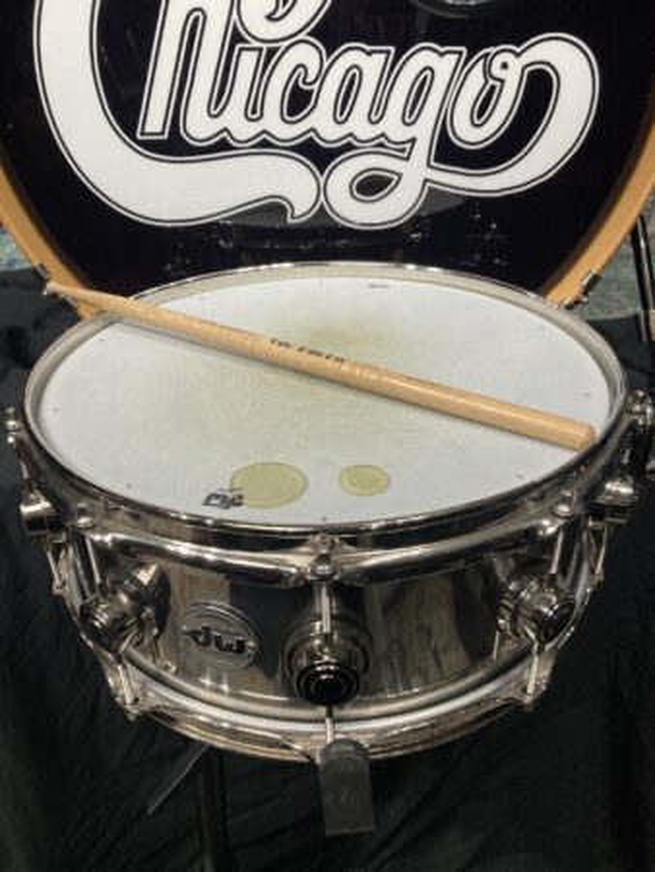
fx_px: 706
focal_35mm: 28
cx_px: 328
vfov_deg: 63.4
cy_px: 436
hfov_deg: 49.8
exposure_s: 1/60
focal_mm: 3.99
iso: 125
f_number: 1.8
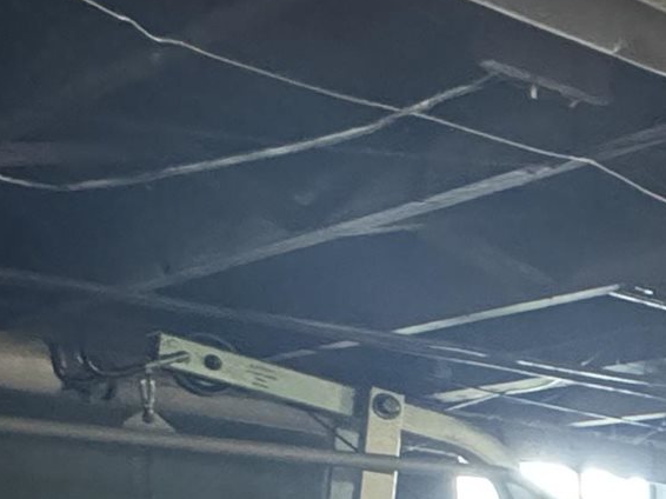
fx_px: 1462
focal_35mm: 76
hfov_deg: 18.5
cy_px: 793
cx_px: 1274
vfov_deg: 17.1
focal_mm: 2.22
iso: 1250
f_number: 2.2
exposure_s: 1/40
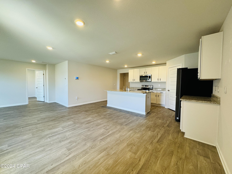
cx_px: 116
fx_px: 94
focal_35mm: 14
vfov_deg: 85.7
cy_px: 87
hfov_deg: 102.1
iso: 200
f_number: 2.2
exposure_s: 1/120
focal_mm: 2.22
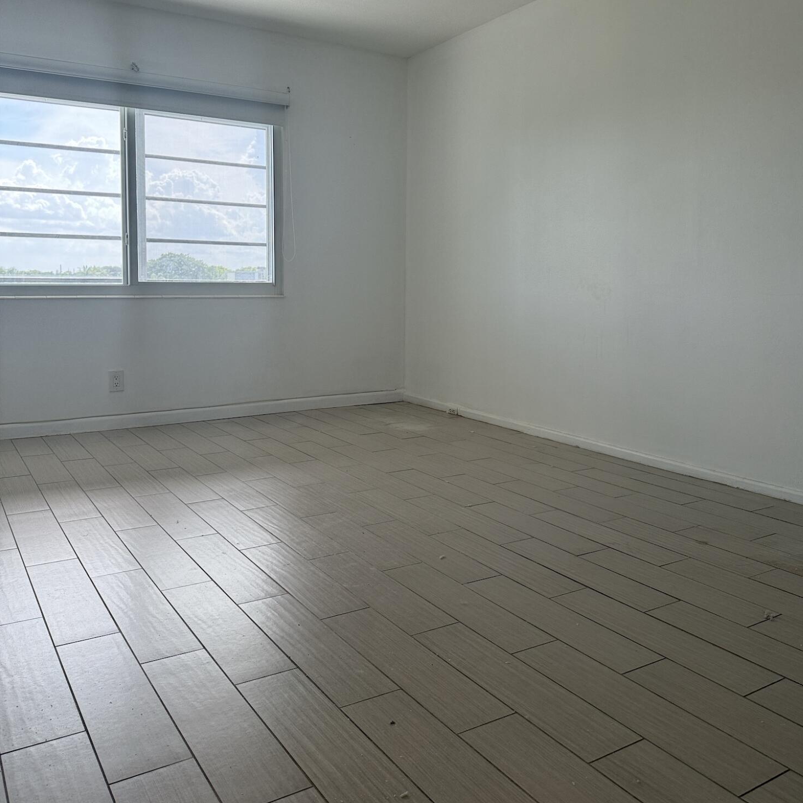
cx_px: 410
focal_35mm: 29
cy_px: 319
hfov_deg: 55.6
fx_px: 761
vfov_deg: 55.2
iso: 100
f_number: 1.78
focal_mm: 6.76
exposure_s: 1/407
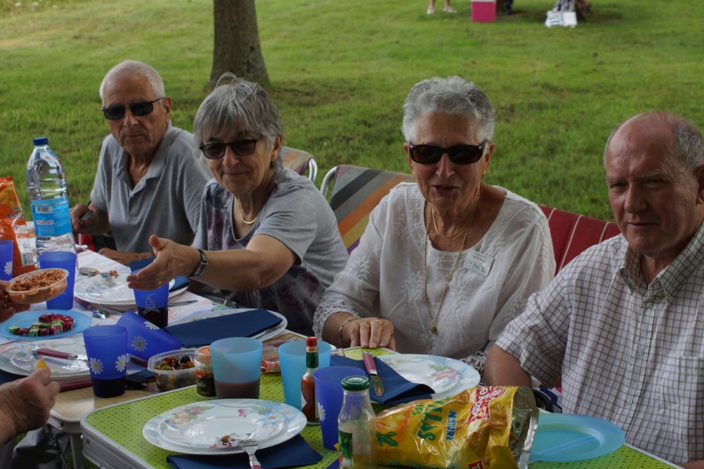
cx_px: 413
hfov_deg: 27.7
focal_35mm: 73
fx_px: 1427
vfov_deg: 18.7
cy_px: 213
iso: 125
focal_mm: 40
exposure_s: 1/160
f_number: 5.6
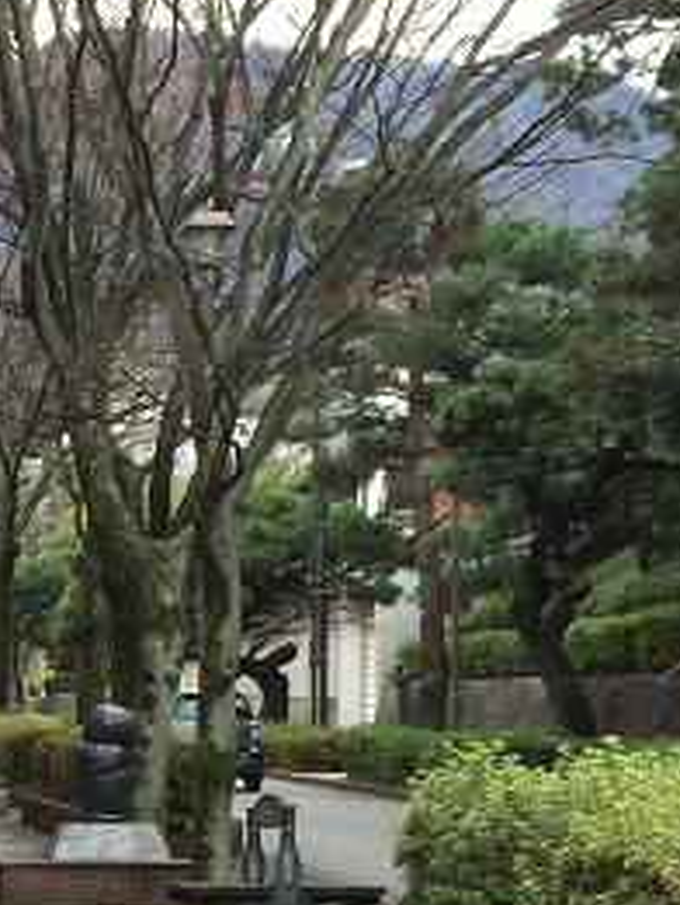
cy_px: 905
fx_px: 2905
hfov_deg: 12.7
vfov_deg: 17.3
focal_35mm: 111
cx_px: -323
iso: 40
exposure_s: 1/60
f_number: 2.2
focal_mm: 4.15
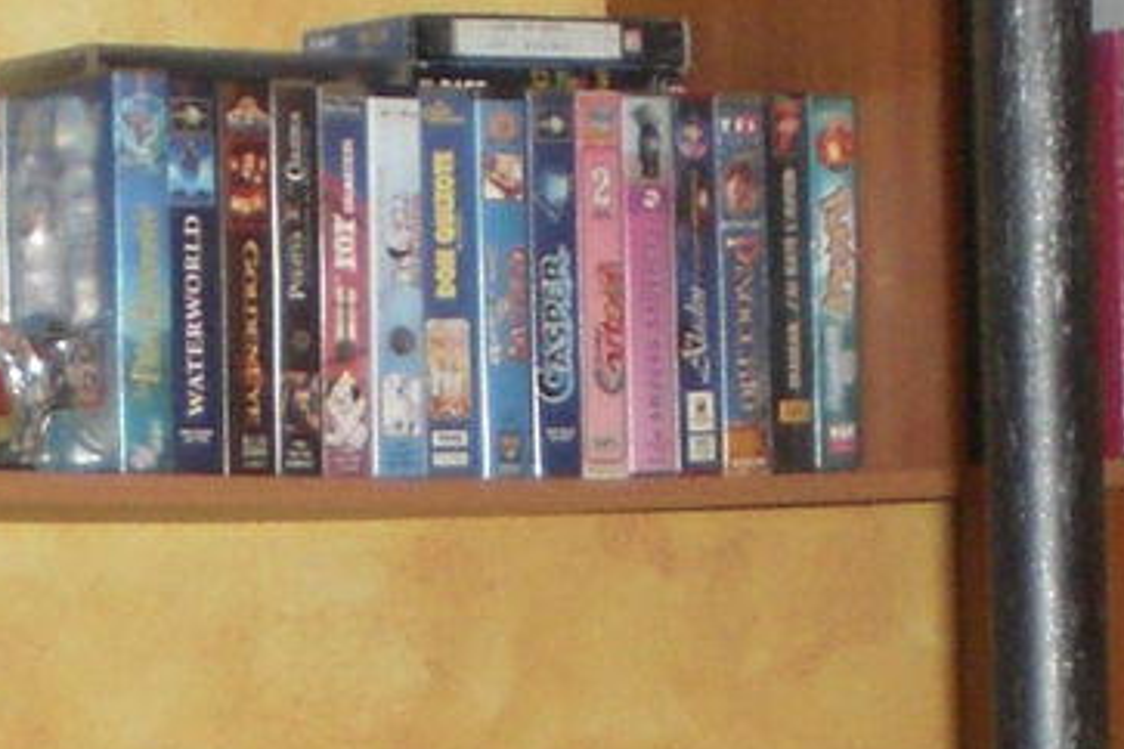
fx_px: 5432
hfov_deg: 11.7
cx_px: 59
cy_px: 1359
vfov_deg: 7.6
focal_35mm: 174
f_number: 3.1
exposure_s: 1/60
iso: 200
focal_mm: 6.3
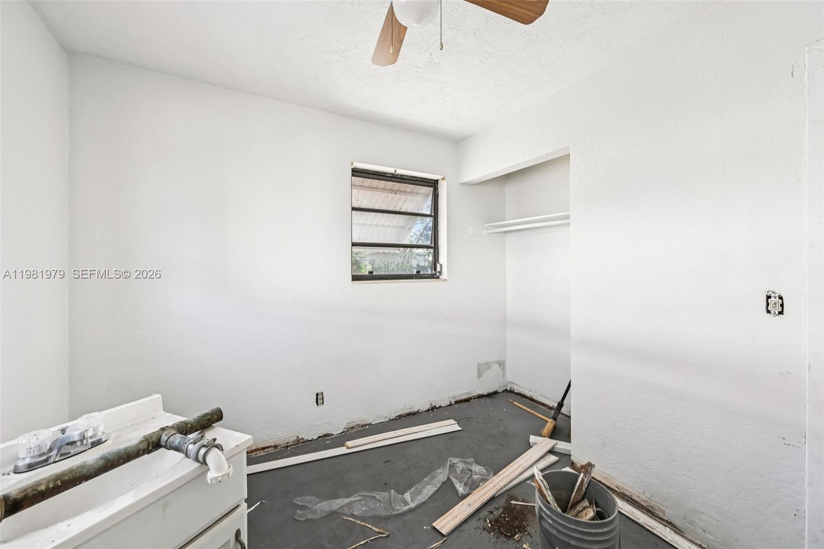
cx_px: 412
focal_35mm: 14
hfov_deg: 104.3
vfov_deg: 81.2
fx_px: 320
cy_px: 274
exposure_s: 1/80
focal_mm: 14
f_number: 8
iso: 1250
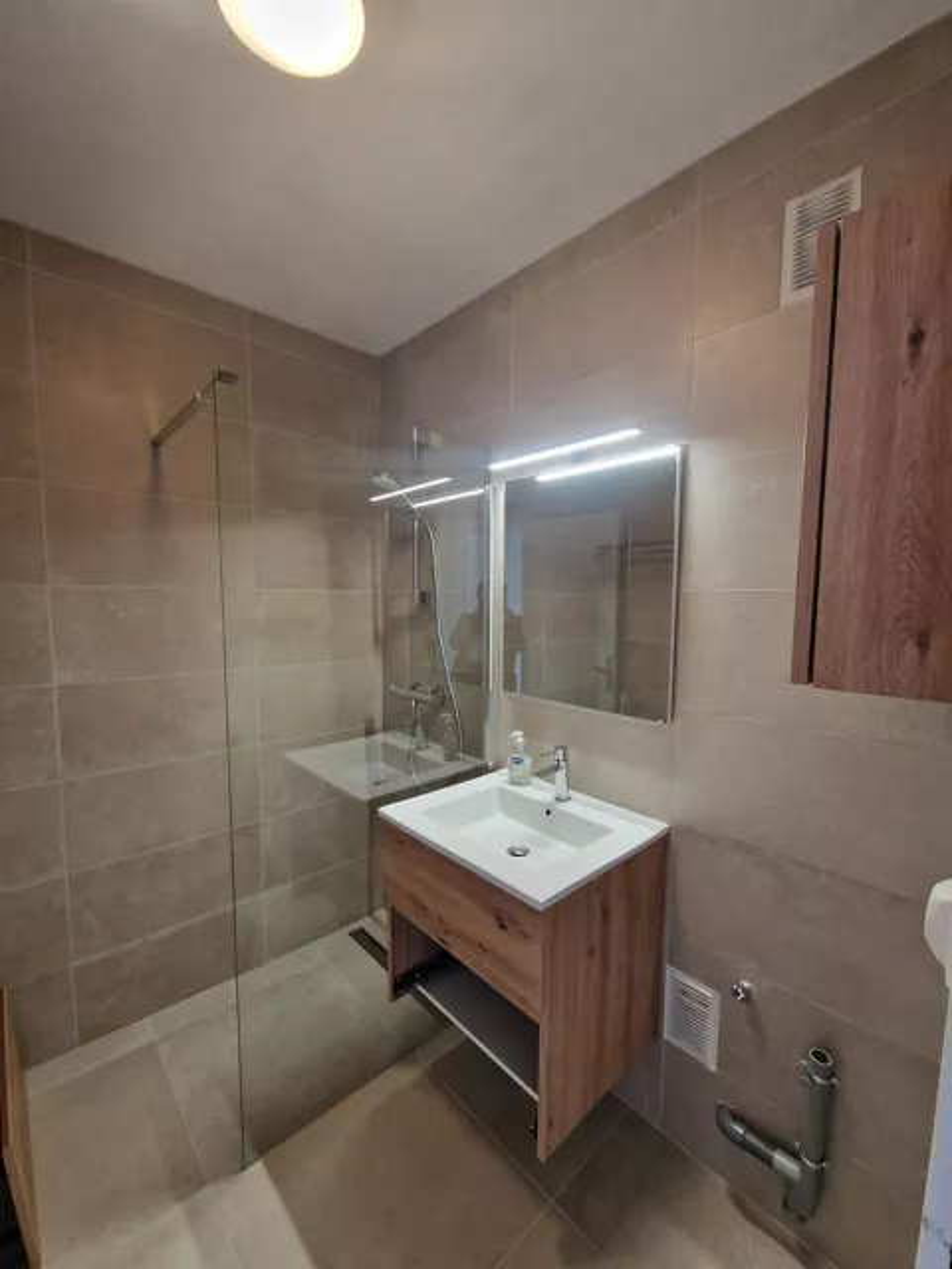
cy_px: 634
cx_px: 476
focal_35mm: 13
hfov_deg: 89.9
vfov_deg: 106.2
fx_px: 477
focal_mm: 2.2
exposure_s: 1/50
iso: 125
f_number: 2.2
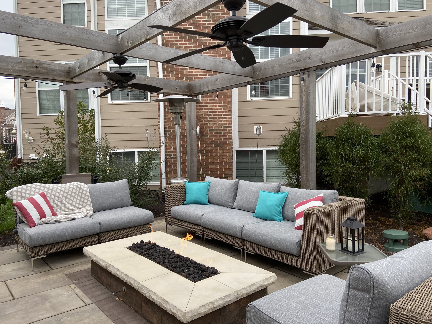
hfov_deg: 67.3
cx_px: 216
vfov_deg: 53.1
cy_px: 162
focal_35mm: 26
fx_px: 324
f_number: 1.8
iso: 32
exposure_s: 1/121
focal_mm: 4.25
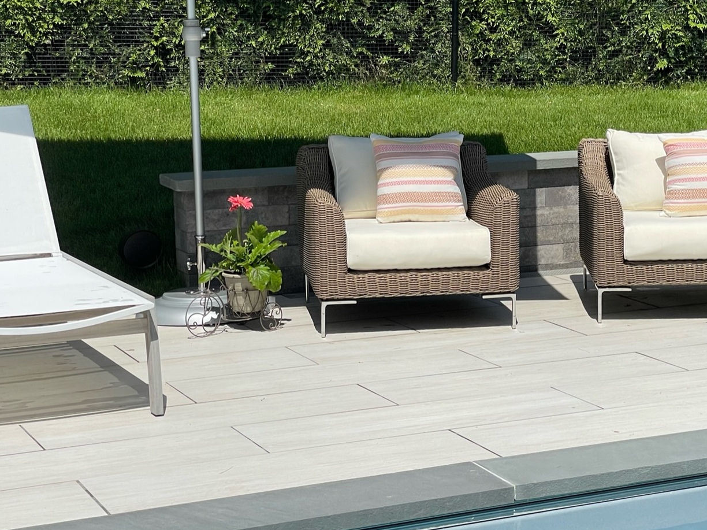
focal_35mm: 85
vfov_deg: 17.3
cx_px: 540
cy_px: 221
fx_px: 1735
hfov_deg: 22.8
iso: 25
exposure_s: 1/2994
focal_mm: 6
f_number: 2
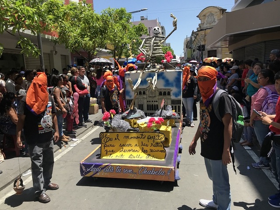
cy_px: 105
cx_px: 140
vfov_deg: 49.7
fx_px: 226
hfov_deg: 63.5
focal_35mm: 28
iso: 20
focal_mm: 3.99
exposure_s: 1/1244
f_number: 1.8
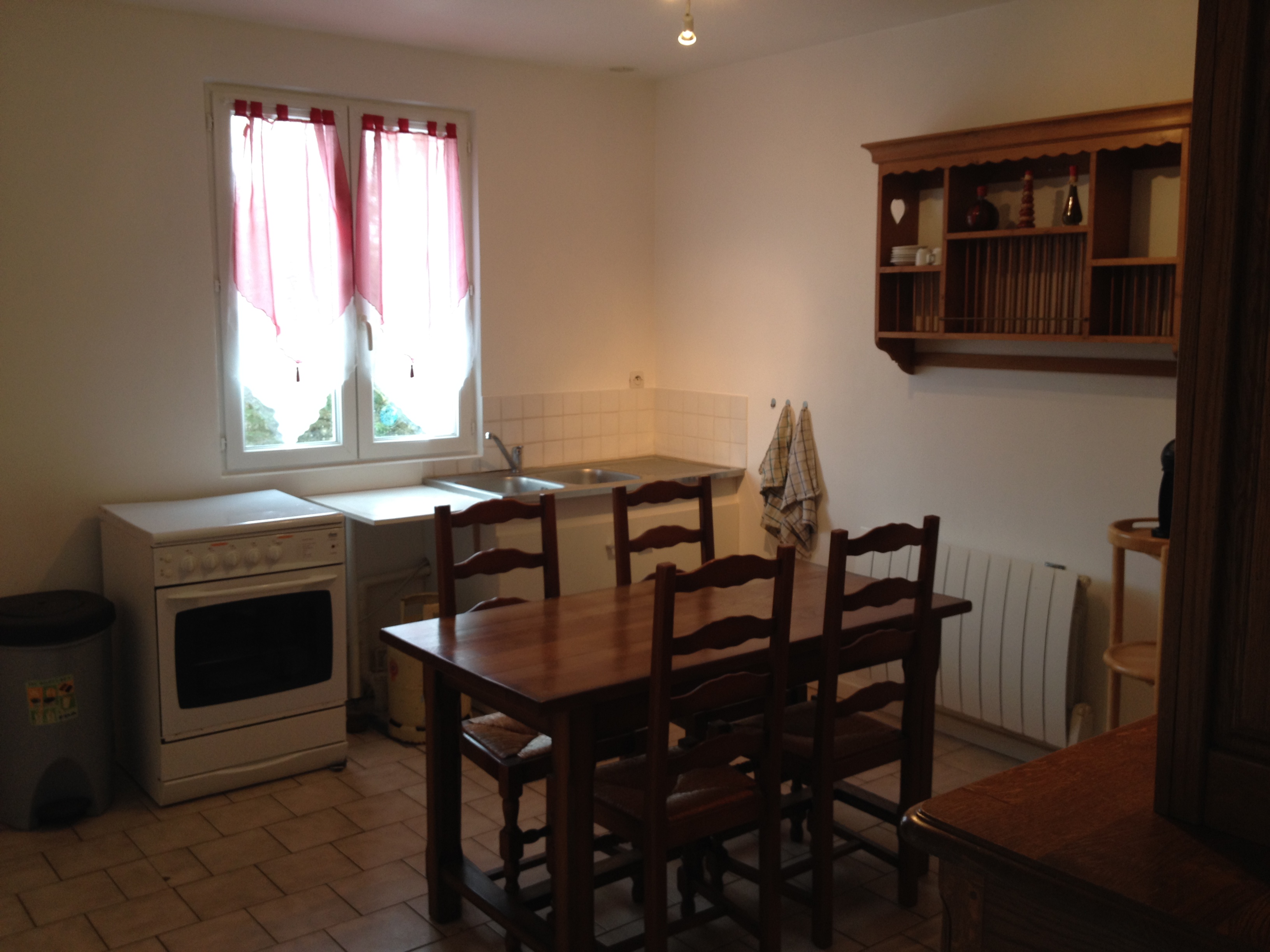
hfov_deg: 52.6
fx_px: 1284
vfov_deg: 40.7
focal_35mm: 35
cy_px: 476
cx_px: 635
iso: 50
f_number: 2.4
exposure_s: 1/20
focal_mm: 4.28
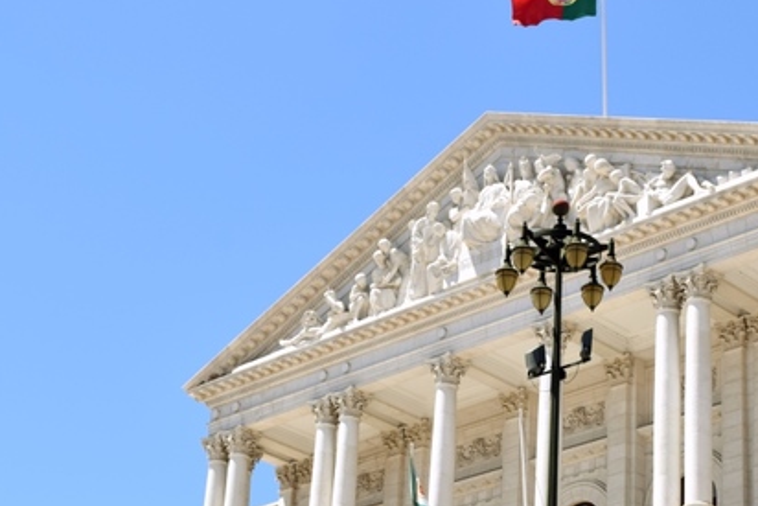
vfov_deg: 14.3
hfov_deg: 21.4
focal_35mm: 95
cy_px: 403
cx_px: 480
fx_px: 2001
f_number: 10
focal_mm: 30
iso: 100
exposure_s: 1/200
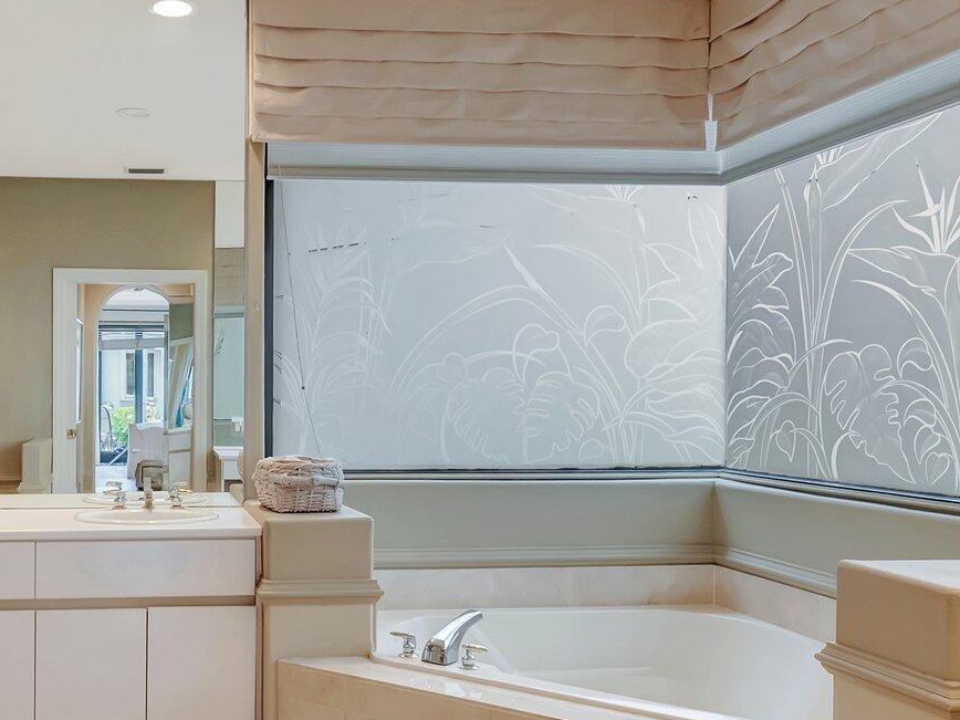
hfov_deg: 51.9
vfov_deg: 41.6
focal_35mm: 34
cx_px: 252
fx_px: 943
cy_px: 427
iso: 640
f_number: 8
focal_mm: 10
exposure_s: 1/8
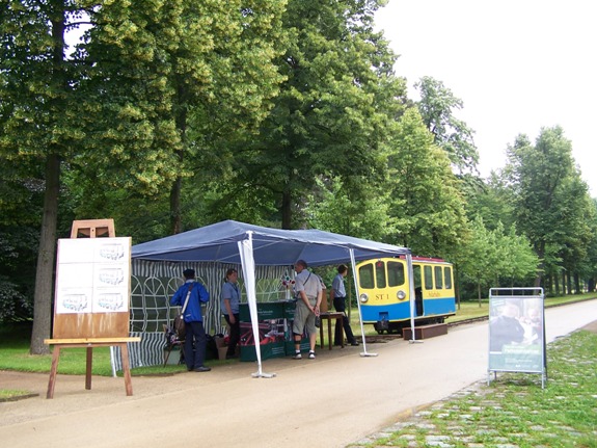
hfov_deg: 49.0
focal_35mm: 38
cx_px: 298
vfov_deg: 37.7
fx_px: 655
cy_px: 224
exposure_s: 1/125
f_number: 2.8
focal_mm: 6.3
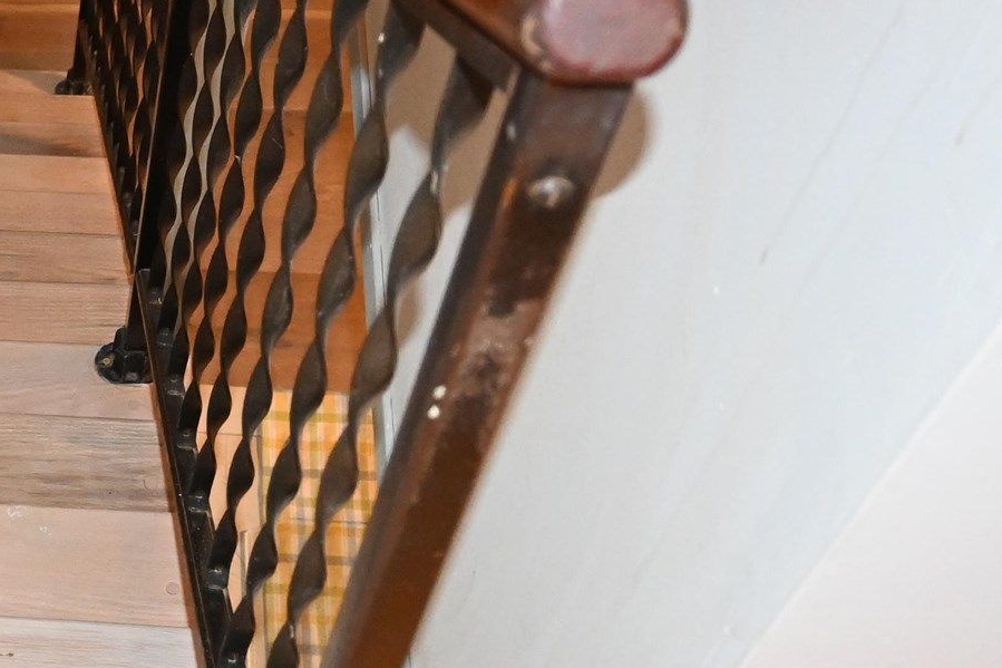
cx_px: -402
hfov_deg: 21.6
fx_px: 2282
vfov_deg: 16.6
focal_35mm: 82
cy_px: 354
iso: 2200
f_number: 3.5
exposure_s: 1/60
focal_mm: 16
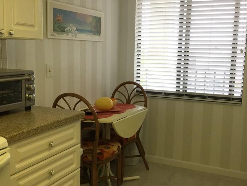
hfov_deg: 42.9
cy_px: 98
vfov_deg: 32.9
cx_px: 128
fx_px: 314
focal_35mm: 44
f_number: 2.4
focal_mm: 3.3
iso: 25
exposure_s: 1/40
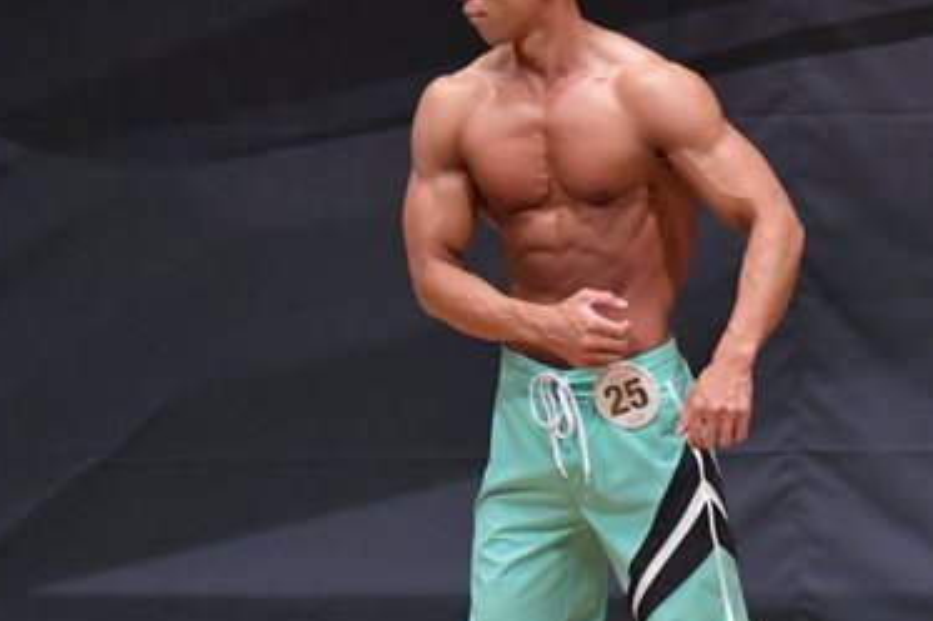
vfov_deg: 2.2
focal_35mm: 624
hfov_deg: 3.3
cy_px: 403
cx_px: 617
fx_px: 16157
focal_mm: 200
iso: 6400
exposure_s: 1/400
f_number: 5.6
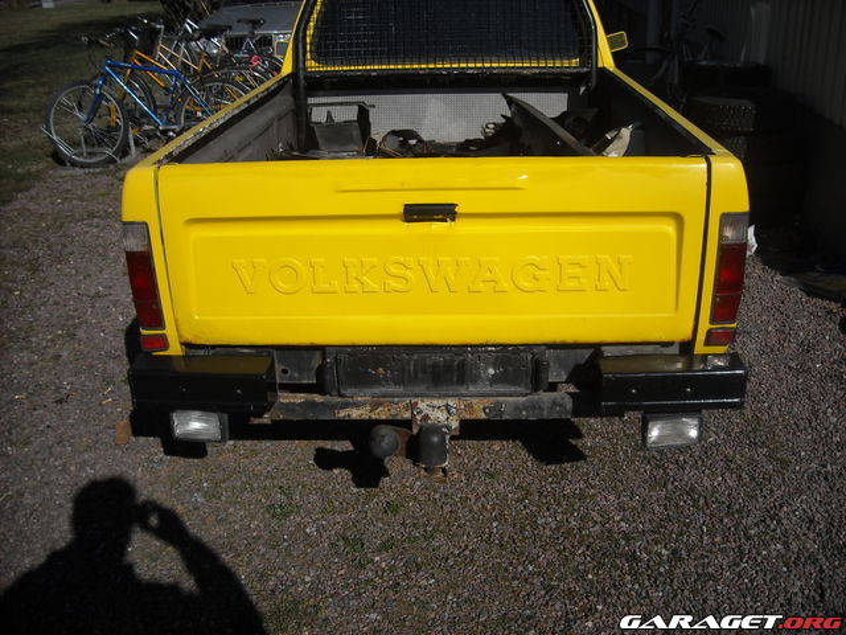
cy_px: 318
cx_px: 423
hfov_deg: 52.6
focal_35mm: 35
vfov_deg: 40.7
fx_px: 855
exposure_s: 1/647
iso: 64
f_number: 5.6
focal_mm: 5.7
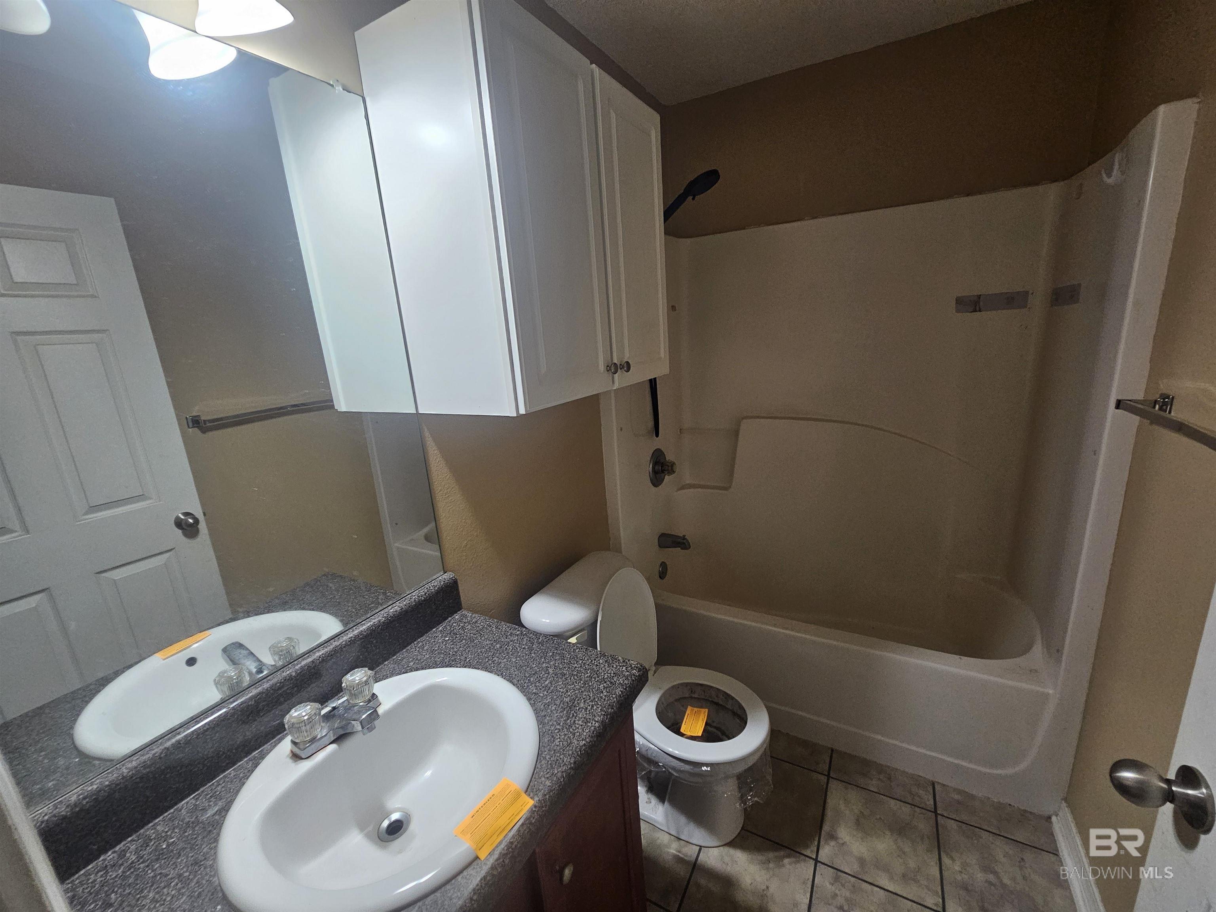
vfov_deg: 89.9
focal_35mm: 13
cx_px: 608
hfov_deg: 106.2
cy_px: 456
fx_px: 457
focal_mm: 2.2
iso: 250
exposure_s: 1/60
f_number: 2.2
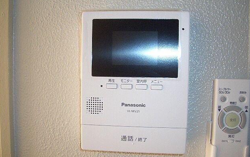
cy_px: 81
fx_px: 259
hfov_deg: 51.5
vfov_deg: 33.6
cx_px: 126
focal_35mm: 38
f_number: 2.6
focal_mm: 5.8
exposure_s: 1/80
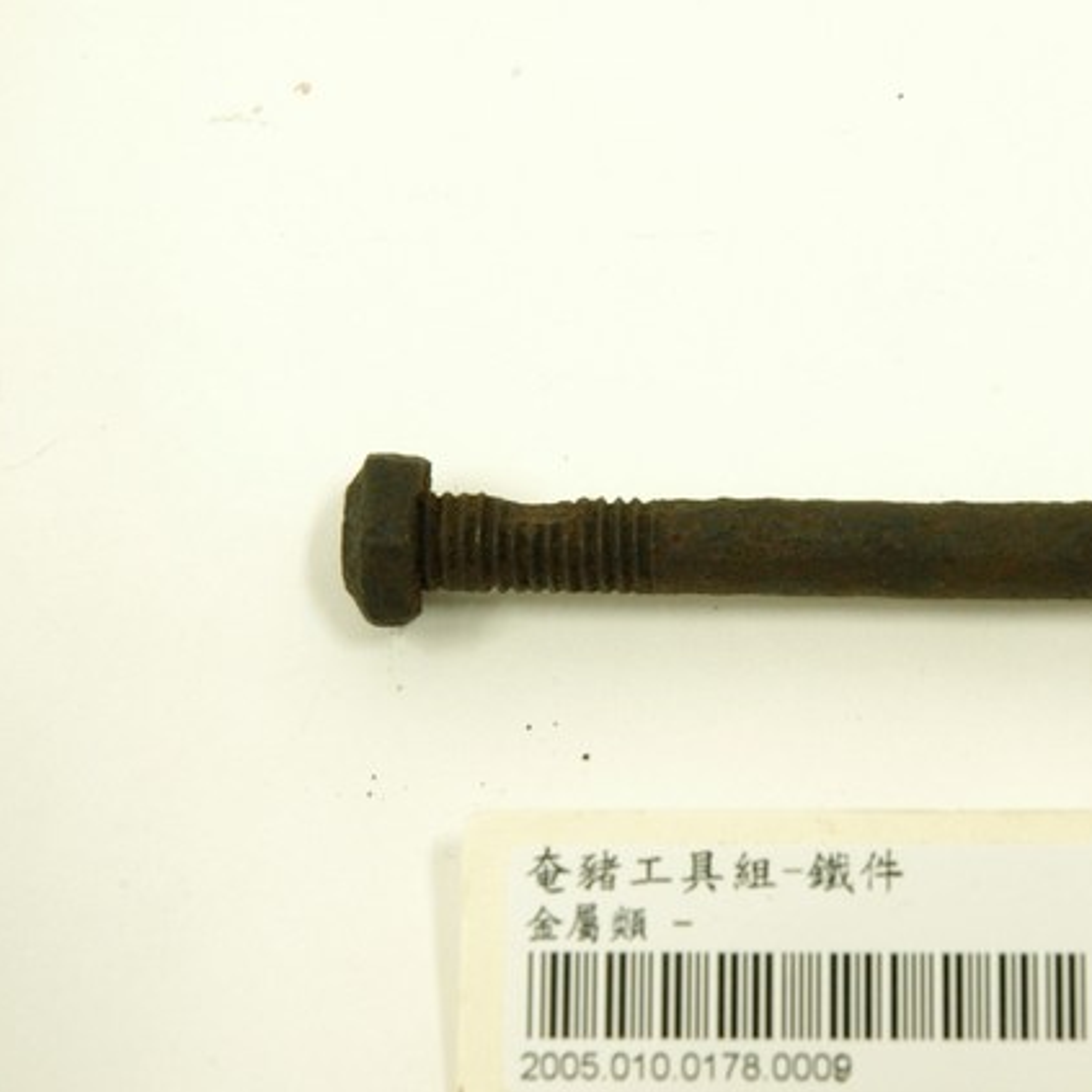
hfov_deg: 12.9
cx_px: 800
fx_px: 4818
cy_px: 546
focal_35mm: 135
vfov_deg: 12.9
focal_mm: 70
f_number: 8
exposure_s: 1/13
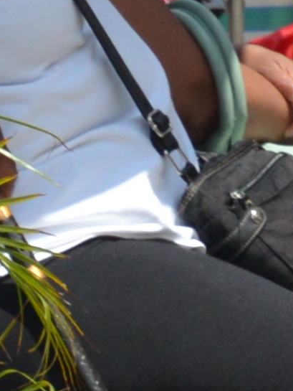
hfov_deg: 0.7
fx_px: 23939
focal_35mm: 2122
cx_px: 1667
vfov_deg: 0.9
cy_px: -584
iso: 1100
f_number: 10
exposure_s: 1/1600
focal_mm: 200
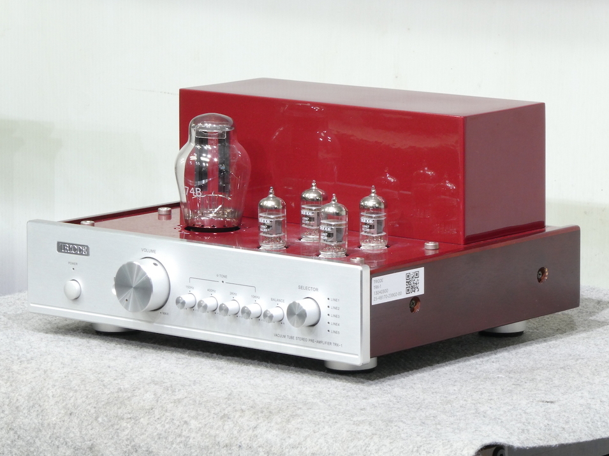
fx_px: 3272
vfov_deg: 8.0
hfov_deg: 10.6
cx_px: 304
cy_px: 229
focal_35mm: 186
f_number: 8
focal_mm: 33.2
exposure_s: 1/1.6
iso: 200
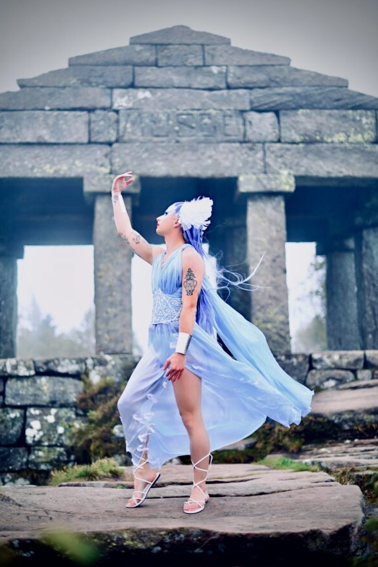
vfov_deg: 38.9
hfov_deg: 26.5
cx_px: 189
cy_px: 288
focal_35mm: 51
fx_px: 804
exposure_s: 1/500
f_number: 1.4
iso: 125
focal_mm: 50
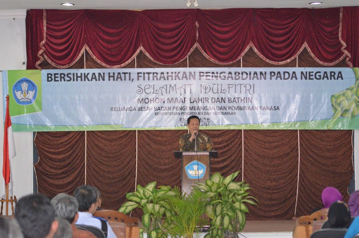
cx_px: 180
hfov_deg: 14.4
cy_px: 119
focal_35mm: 142
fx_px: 1418
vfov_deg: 9.6
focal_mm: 95
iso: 6400
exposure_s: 1/200
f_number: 4
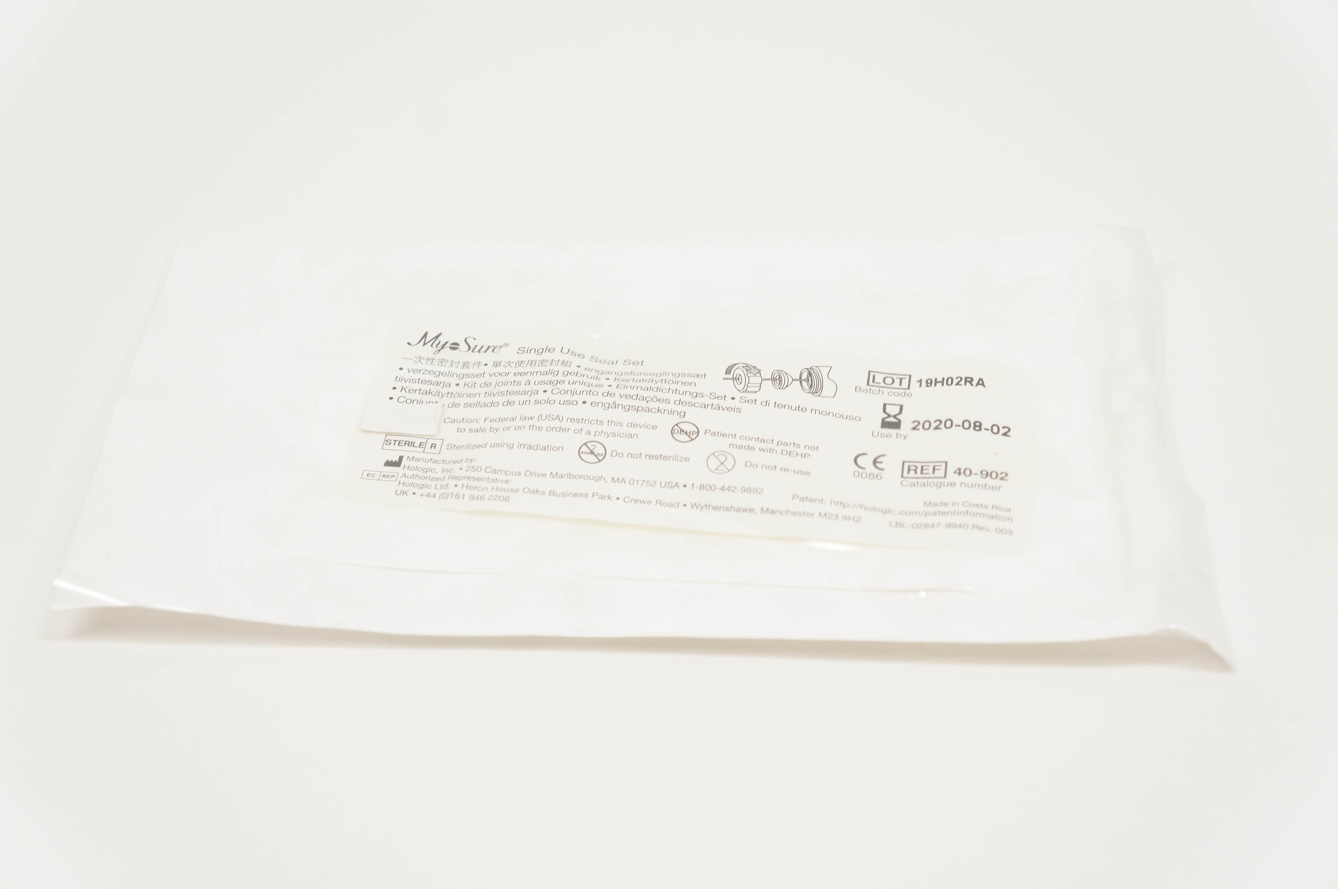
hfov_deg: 36.9
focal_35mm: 54
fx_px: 2005
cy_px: 444
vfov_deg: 25.0
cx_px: 669
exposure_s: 1/60
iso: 400
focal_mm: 36
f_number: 6.3
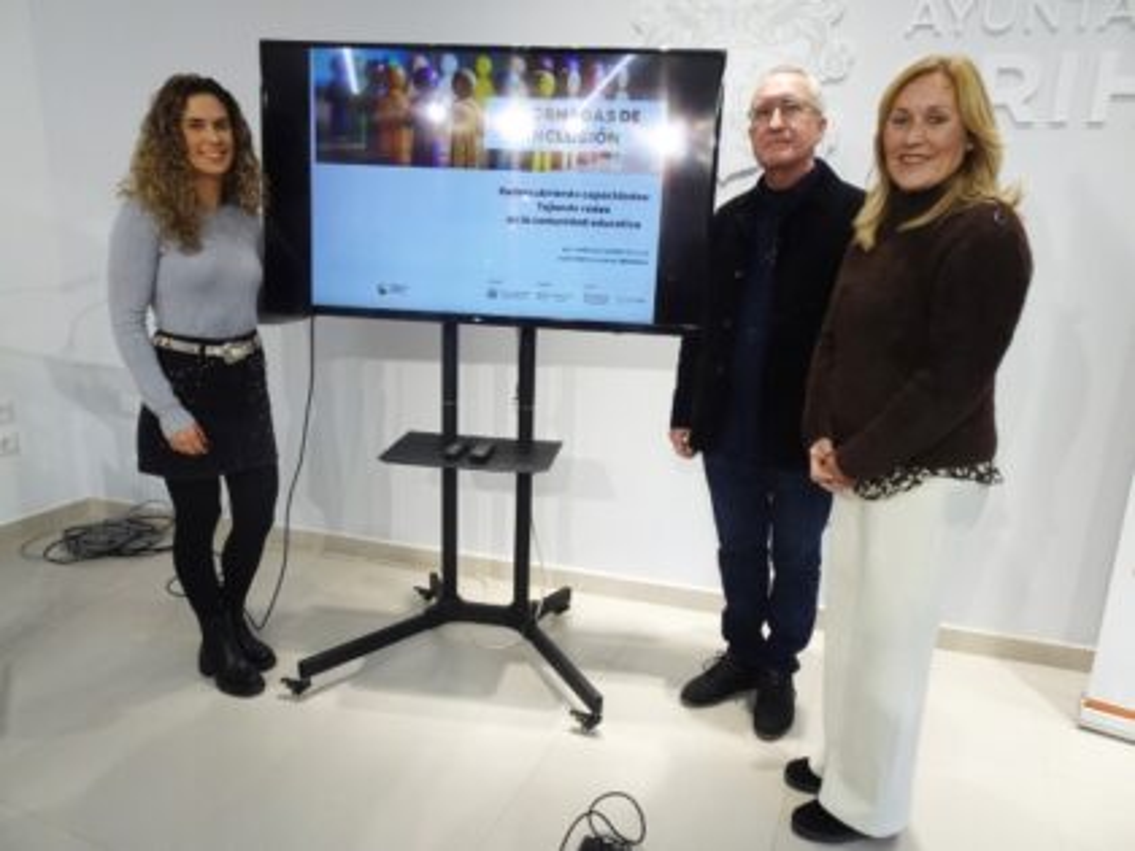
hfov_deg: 71.6
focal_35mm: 24
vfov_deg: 56.8
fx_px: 787
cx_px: 568
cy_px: 426
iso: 320
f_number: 3.5
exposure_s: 1/125
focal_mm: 4.25
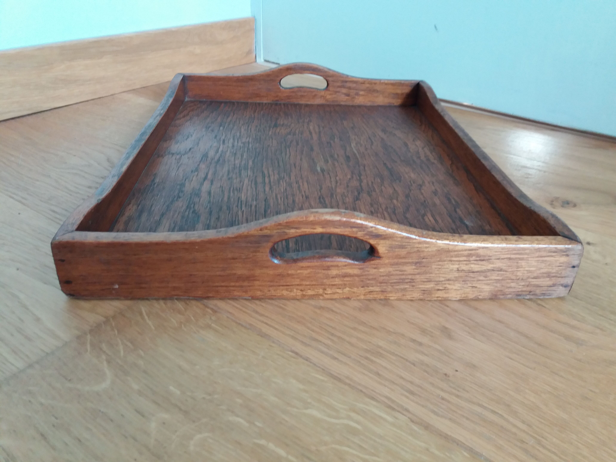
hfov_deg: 63.4
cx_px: 308
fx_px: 498
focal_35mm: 28
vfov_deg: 49.7
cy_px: 231
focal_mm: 3.7
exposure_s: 1/20
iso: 160
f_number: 1.9
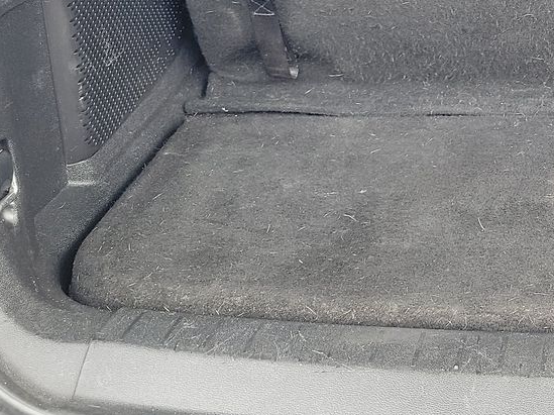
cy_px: -89
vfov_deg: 19.7
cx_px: 675
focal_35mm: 70
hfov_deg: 24.9
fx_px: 1120
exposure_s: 1/59
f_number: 1.8
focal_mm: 6.7
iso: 105
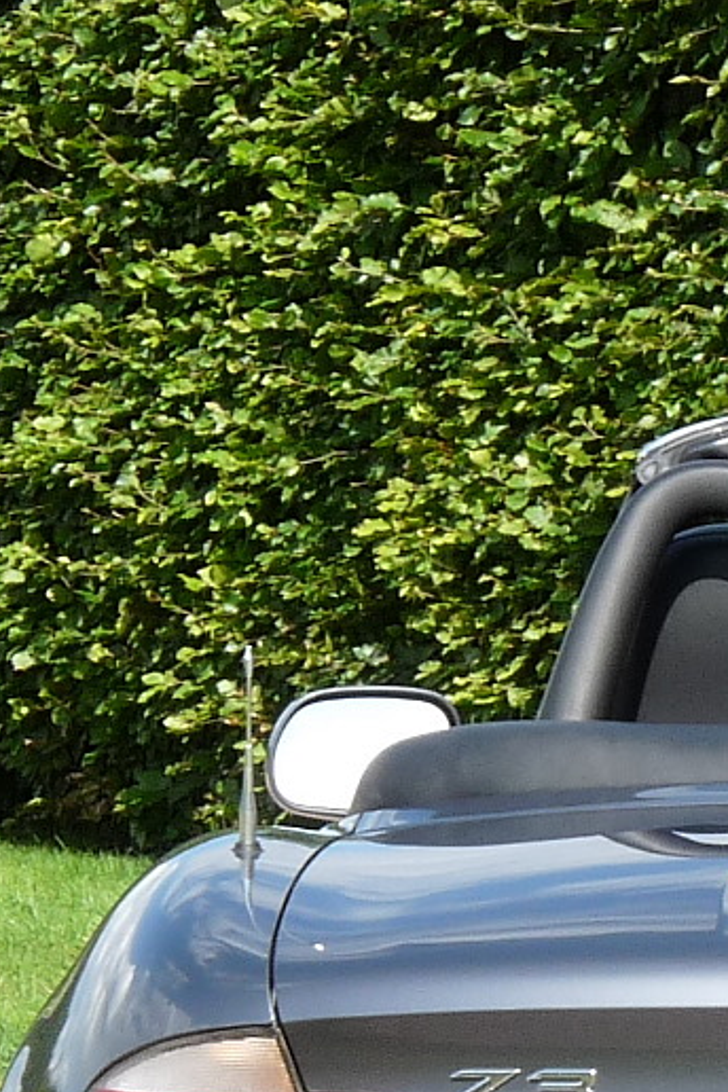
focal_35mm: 343
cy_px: 999
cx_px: 1158
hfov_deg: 4.0
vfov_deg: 6.0
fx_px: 10404
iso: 100
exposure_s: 1/200
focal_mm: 16.7
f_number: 5.6
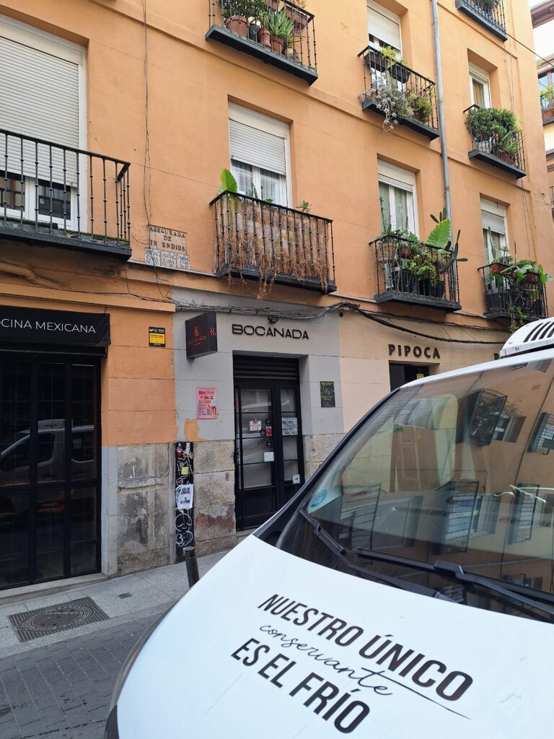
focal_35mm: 23
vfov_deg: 73.9
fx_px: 491
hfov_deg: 58.9
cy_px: 370
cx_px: 277
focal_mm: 5.54
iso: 40
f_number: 1.8
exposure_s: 1/176
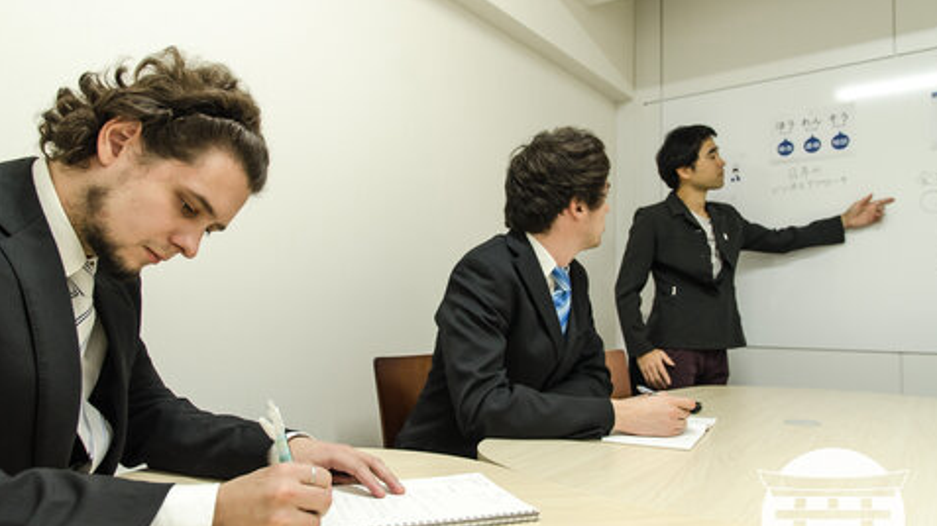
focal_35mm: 26
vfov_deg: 44.3
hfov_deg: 71.9
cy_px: 287
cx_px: 462
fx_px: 646
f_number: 4
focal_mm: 16
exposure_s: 1/100
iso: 800
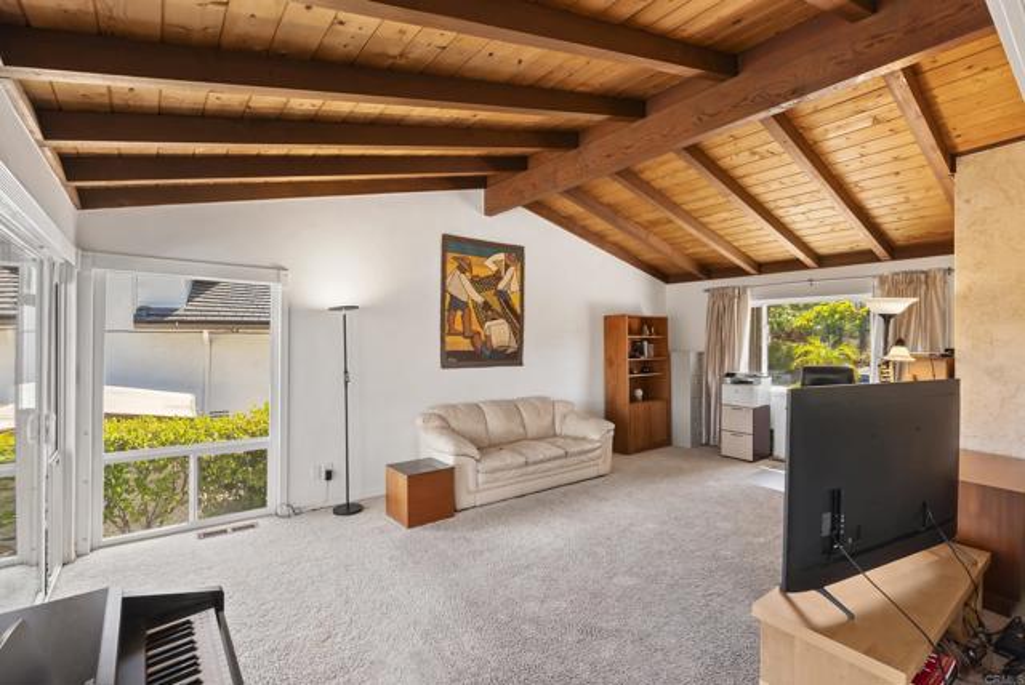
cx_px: 512
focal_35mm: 16
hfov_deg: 96.7
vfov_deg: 73.9
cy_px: 342
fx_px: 456
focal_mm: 16
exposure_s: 1/15
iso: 500
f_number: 8
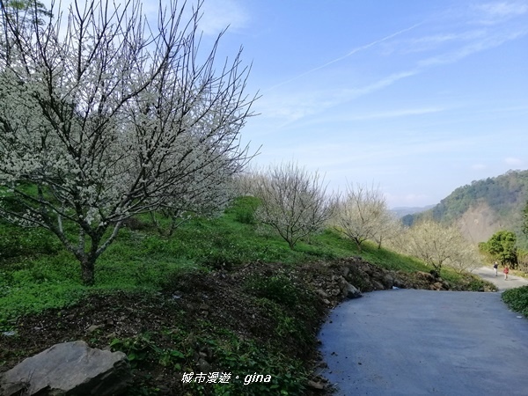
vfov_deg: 53.1
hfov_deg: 67.3
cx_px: 264
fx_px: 397
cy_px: 198
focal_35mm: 26
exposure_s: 1/454
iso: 50
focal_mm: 3.81
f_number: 2.2
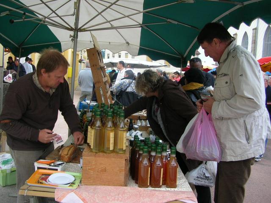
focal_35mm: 35
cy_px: 102
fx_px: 274
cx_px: 136
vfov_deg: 40.7
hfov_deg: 52.6
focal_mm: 5.8
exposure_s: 1/80
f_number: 2.8
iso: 50
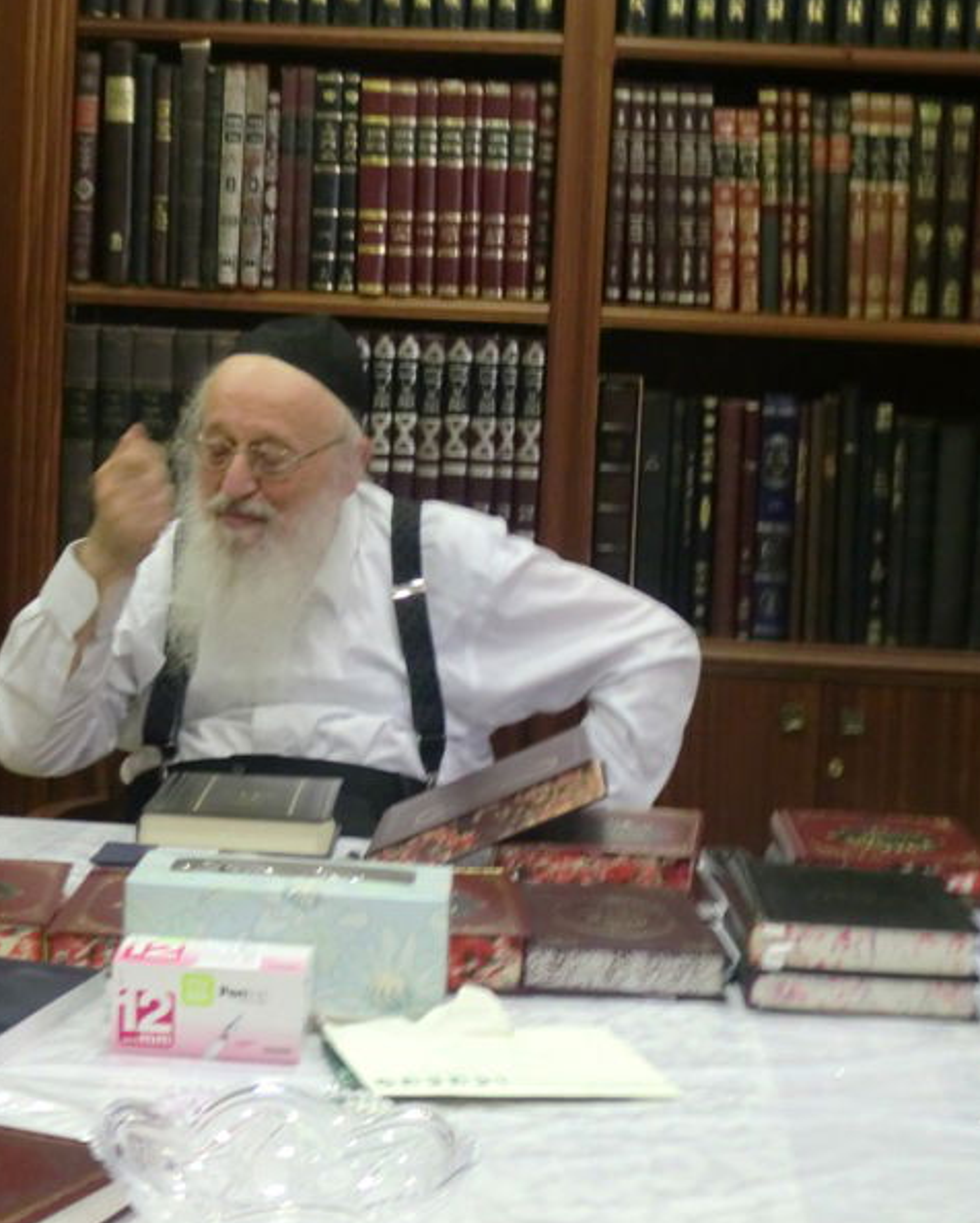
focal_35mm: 67
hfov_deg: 22.8
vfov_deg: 28.3
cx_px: 416
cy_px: 612
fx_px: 2427
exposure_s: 1/25
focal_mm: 9.4
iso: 400
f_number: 3.8
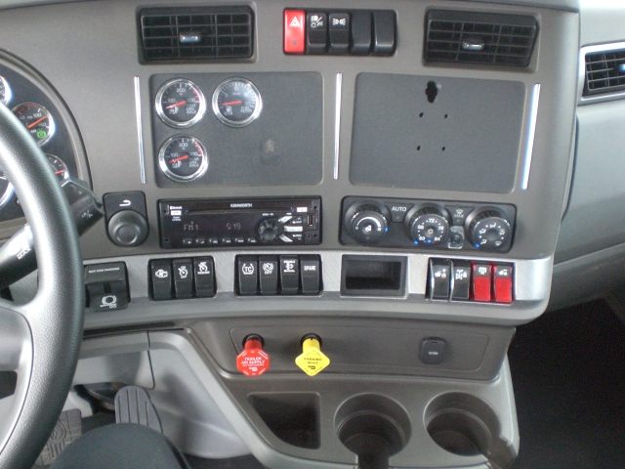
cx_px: 312
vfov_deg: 37.7
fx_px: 686
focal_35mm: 38
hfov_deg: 49.0
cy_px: 234
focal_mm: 6.3
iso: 400
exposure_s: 1/100
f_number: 3.1
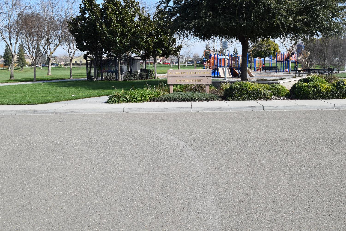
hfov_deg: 53.1
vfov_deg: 36.9
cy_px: 116
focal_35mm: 36
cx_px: 173
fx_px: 346
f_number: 9
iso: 200
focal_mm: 24
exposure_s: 1/320
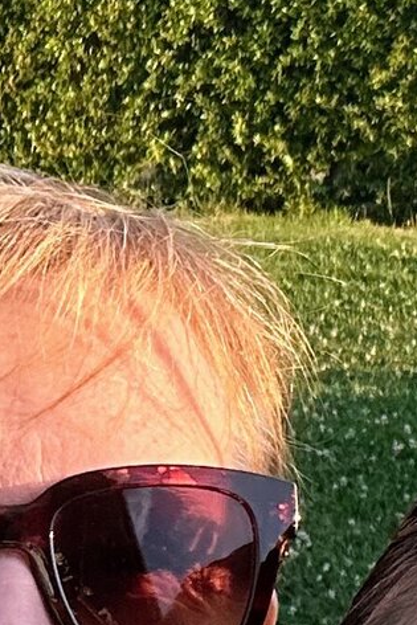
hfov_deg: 9.4
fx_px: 2448
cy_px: 284
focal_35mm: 141
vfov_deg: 14.5
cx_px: 698
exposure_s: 1/142
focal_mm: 2.69
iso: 25
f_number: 1.9
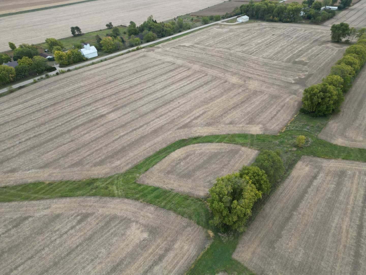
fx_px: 254
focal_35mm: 24
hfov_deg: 71.6
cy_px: 138
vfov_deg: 56.8
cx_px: 183
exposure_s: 1/640
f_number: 1.7
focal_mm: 6.72
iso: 100
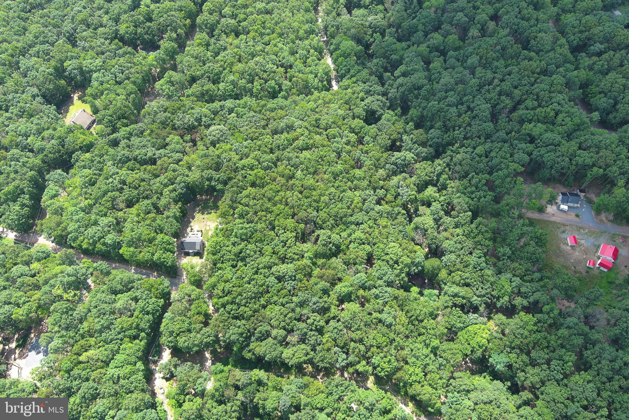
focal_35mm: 29
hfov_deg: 63.7
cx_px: 314
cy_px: 210
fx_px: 507
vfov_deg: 45.0
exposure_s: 1/232
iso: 100
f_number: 2.8
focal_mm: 10.57
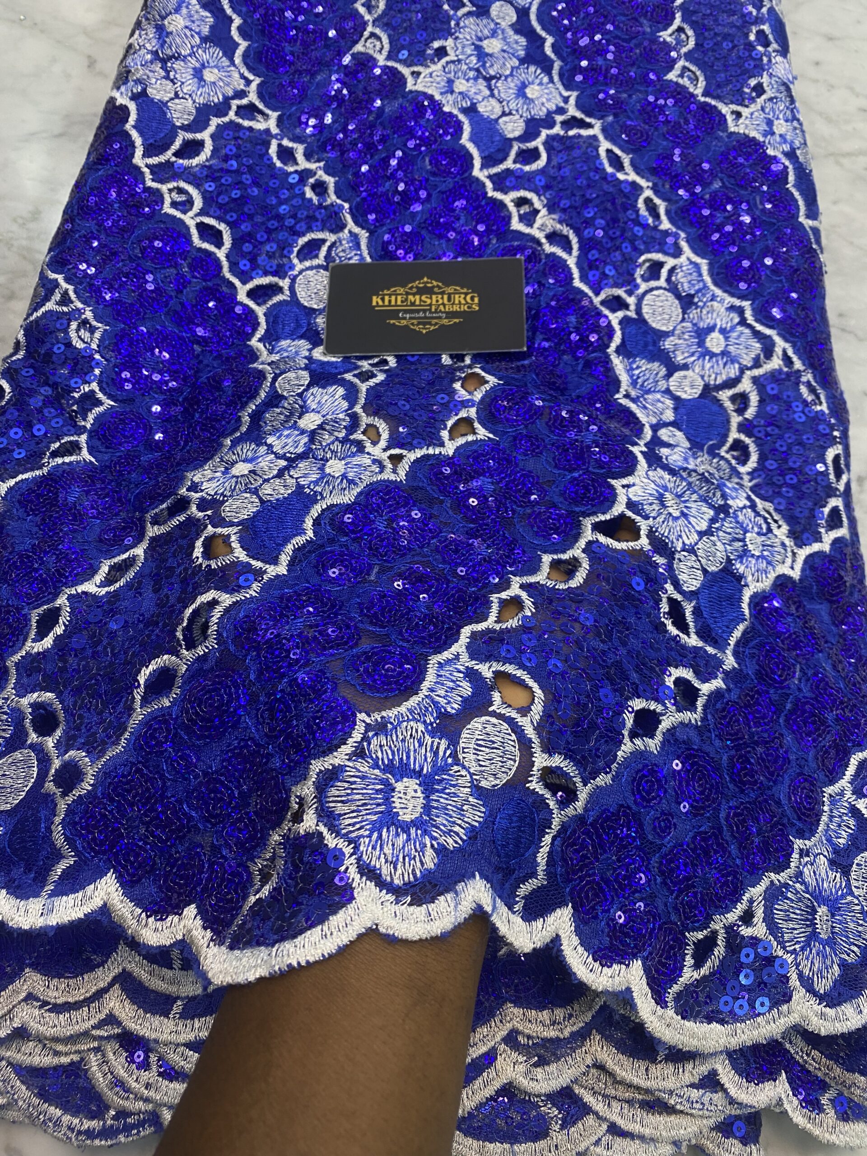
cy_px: 578
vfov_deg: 67.3
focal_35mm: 26
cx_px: 434
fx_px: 868
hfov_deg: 53.1
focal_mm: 4.25
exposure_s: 1/50
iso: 64
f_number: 1.8
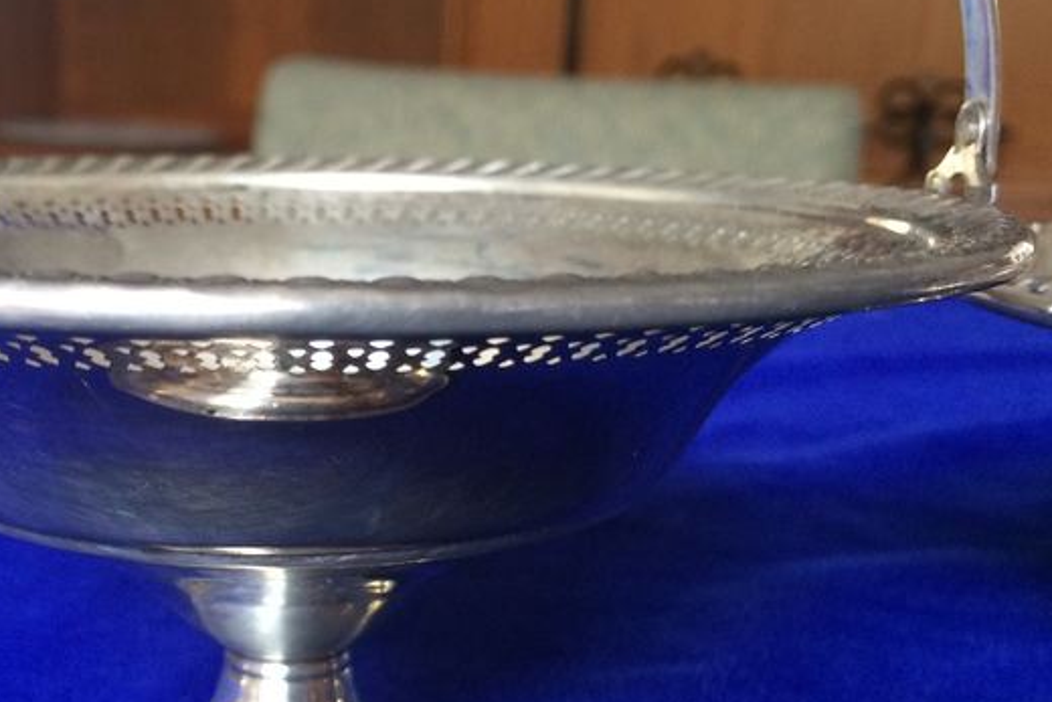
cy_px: 521
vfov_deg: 24.8
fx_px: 1578
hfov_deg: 36.5
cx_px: 344
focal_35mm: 54
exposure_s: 1/30
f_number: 2.2
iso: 125
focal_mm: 4.12
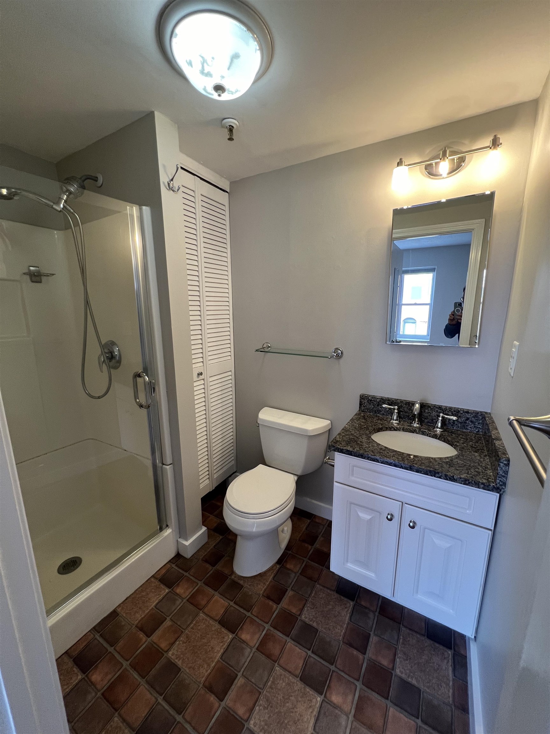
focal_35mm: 13
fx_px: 275
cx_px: 275
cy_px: 367
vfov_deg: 106.2
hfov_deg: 89.9
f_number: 1.8
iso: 160
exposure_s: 1/60
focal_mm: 1.57
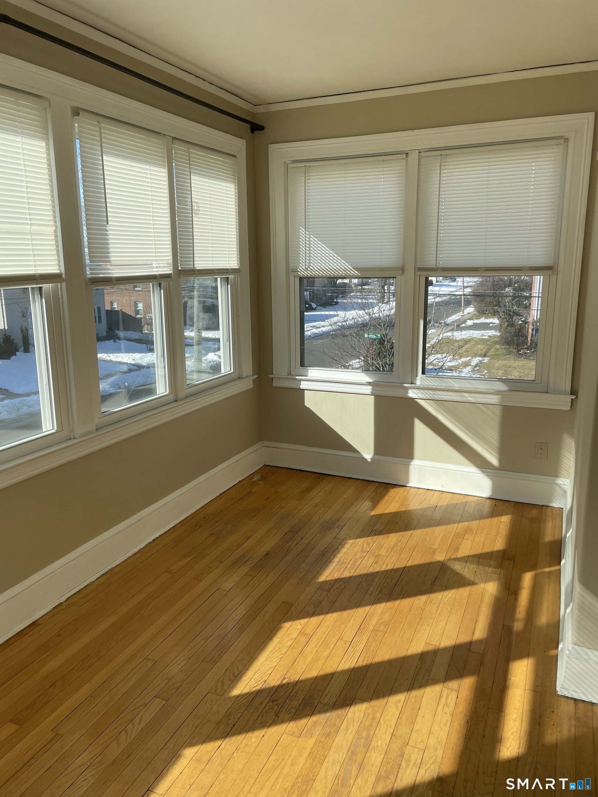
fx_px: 599
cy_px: 398
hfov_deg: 53.1
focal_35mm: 26
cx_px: 299
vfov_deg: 67.3
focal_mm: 4.2
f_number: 1.6
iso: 32
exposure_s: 1/1125
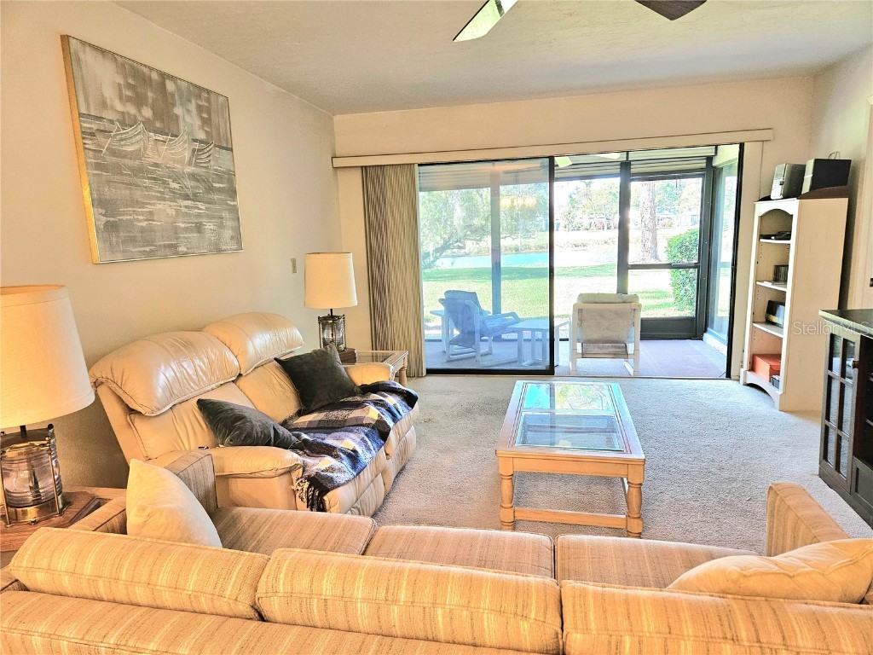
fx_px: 580
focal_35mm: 23
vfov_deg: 58.9
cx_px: 436
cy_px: 328
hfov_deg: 73.9
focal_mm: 5.4
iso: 250
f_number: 1.8
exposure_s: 1/120
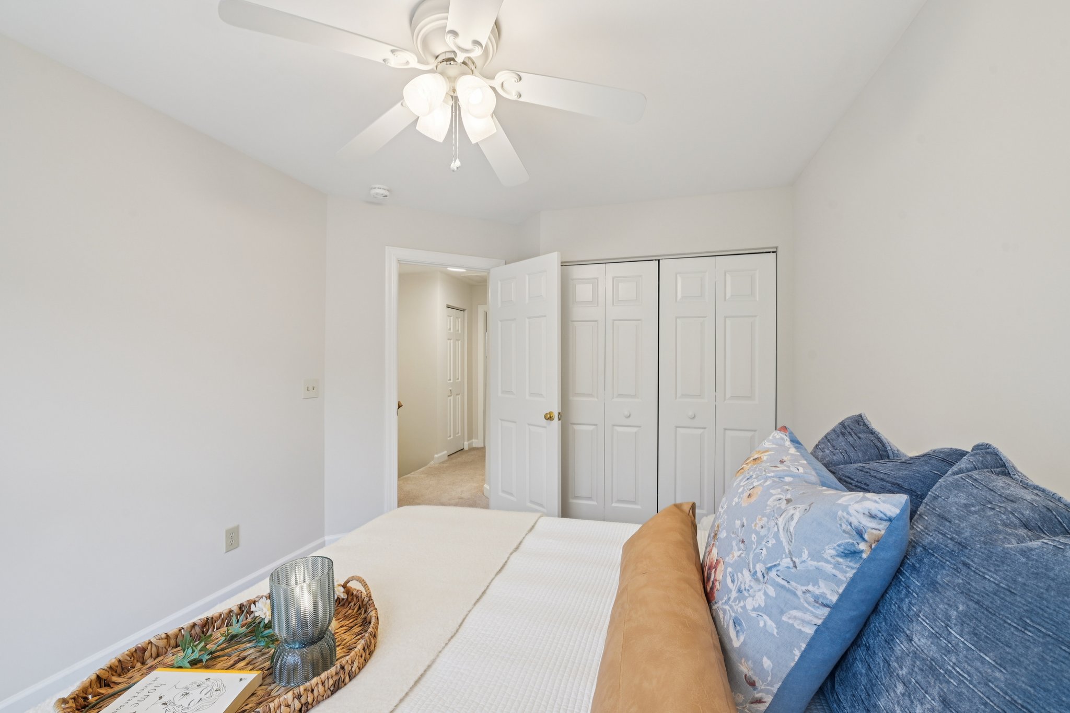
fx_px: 416
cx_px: 535
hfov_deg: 104.3
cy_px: 356
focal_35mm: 14
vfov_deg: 81.2
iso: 200
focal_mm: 14
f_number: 9
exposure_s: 1/10
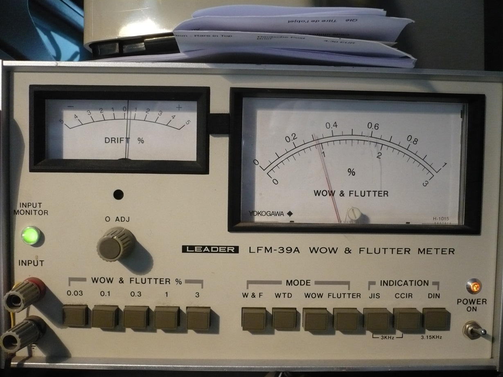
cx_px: 252
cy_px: 188
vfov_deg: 40.7
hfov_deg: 52.6
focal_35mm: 35
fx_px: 509
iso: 400
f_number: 2.8
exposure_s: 1/25
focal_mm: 5.8
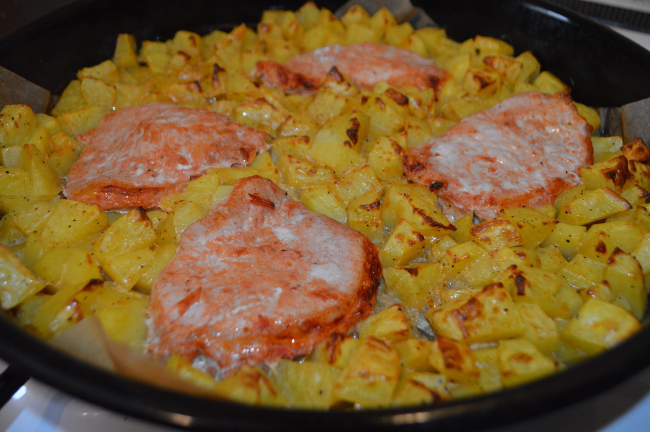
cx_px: 325
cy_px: 216
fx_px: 595
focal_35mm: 33
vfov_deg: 39.9
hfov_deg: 57.3
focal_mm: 22
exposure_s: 1/60
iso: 400
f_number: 3.8
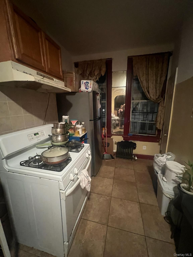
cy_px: 128
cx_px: 96
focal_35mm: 13
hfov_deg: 89.9
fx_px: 97
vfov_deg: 106.2
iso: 1000
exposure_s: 1/30
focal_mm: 1.57
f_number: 1.8
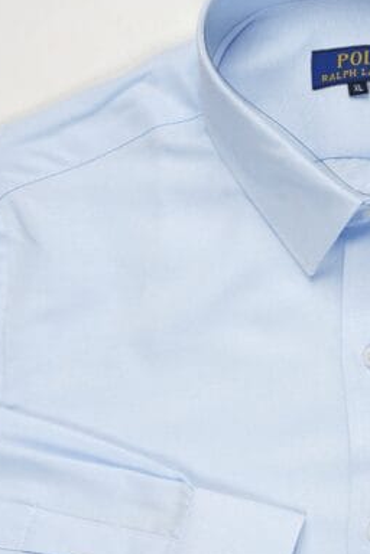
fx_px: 1397
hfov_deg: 14.8
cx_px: 366
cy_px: 566
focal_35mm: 91
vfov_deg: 21.6
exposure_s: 1/80
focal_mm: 38.7
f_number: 11
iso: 50
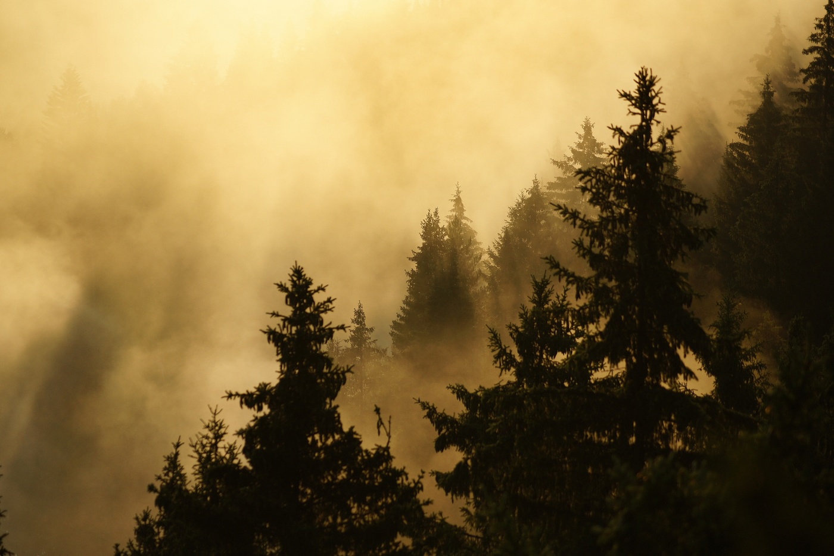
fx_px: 3127
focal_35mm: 135
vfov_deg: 10.2
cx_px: 417
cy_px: 278
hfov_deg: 15.2
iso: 200
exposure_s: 1/1600
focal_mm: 90
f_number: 4
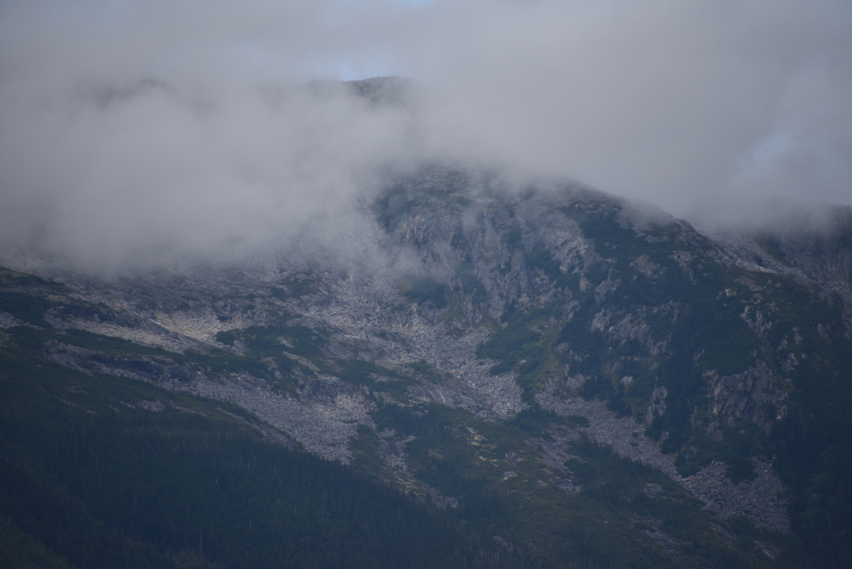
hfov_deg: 6.9
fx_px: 7101
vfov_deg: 4.6
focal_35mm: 300
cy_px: 284
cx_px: 426
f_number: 5.6
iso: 220
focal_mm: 300
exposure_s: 1/640
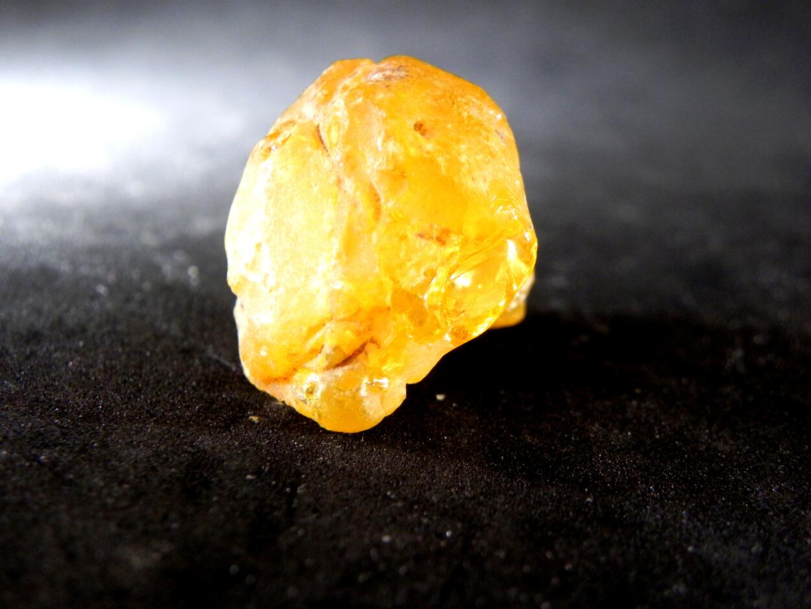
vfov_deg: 25.2
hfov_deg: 33.2
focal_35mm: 58
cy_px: 304
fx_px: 1359
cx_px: 406
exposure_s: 1/17
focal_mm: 10.3
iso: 400
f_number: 3.5
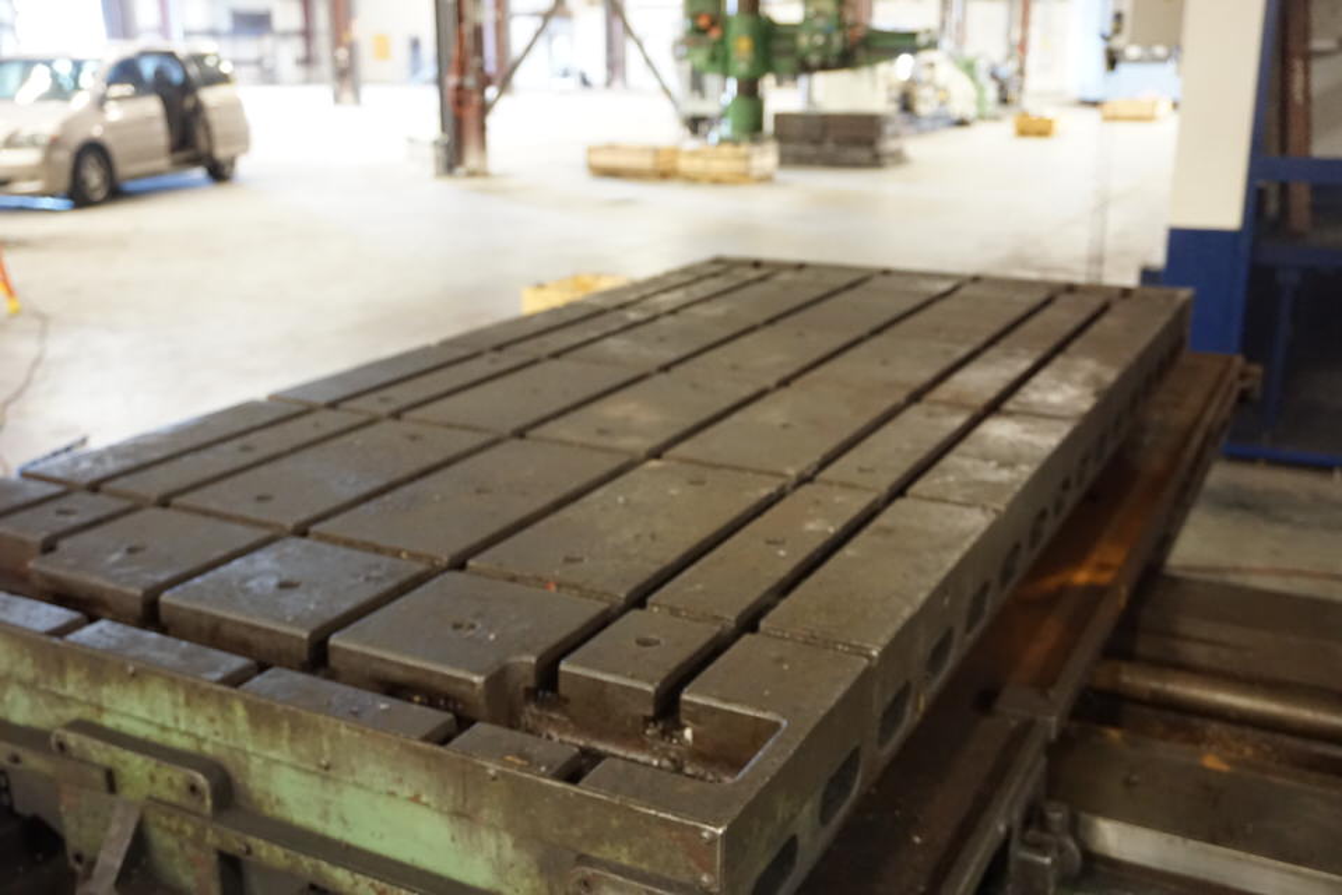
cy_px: 448
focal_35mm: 34
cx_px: 671
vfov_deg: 38.4
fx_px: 1286
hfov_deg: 55.1
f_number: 4
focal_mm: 23
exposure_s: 1/15
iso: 3200
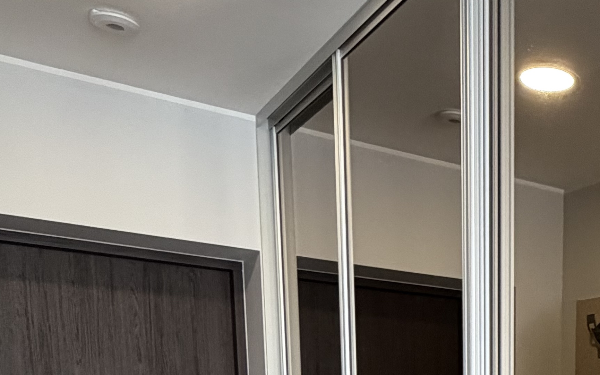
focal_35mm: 49
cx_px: 623
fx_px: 801
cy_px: 549
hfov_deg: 36.2
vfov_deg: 22.2
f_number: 2.2
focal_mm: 2.22
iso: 320
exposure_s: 1/77
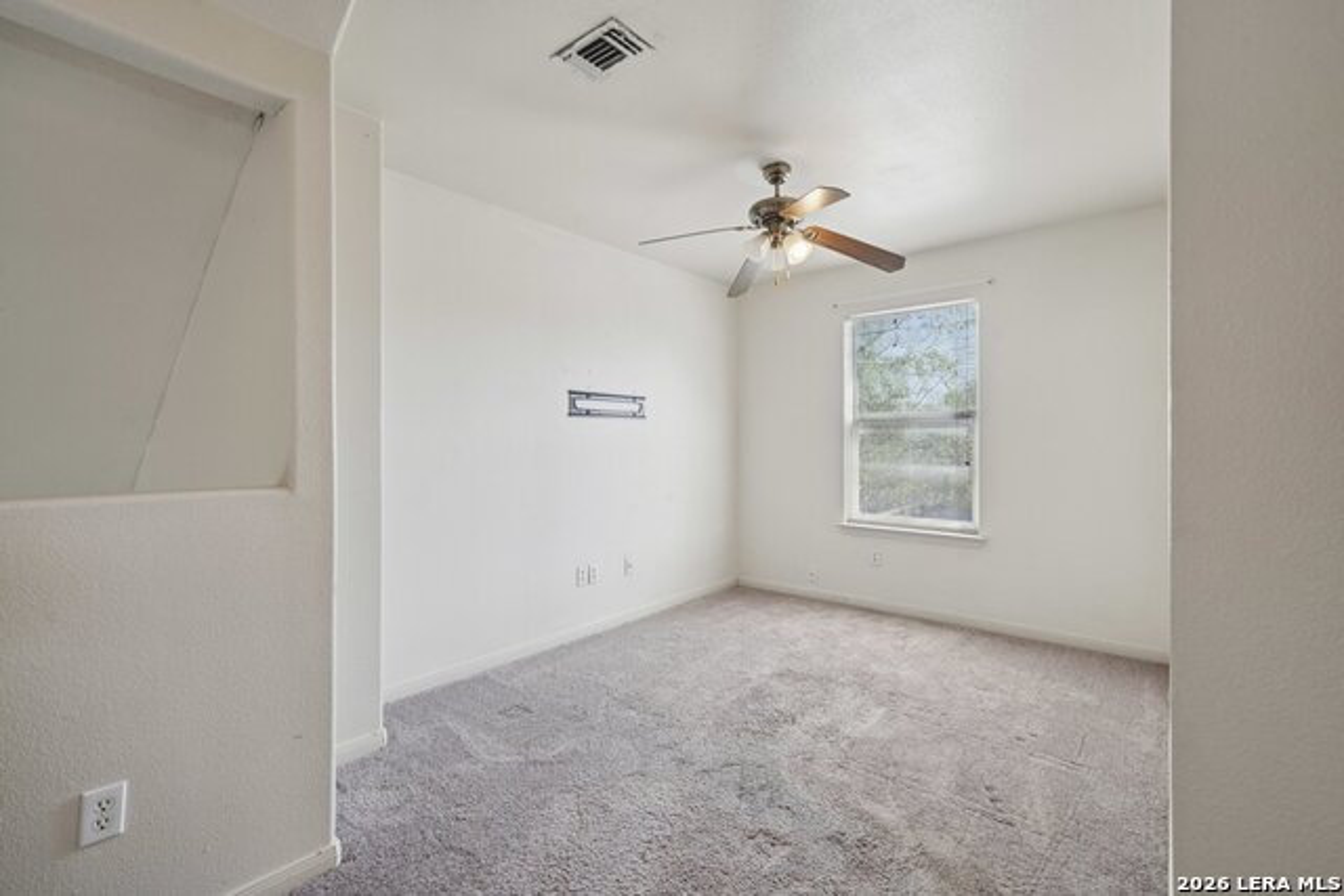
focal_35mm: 16
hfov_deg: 96.7
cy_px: 448
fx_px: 597
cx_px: 672
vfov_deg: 73.8
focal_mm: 16
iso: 800
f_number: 8
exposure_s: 1/50
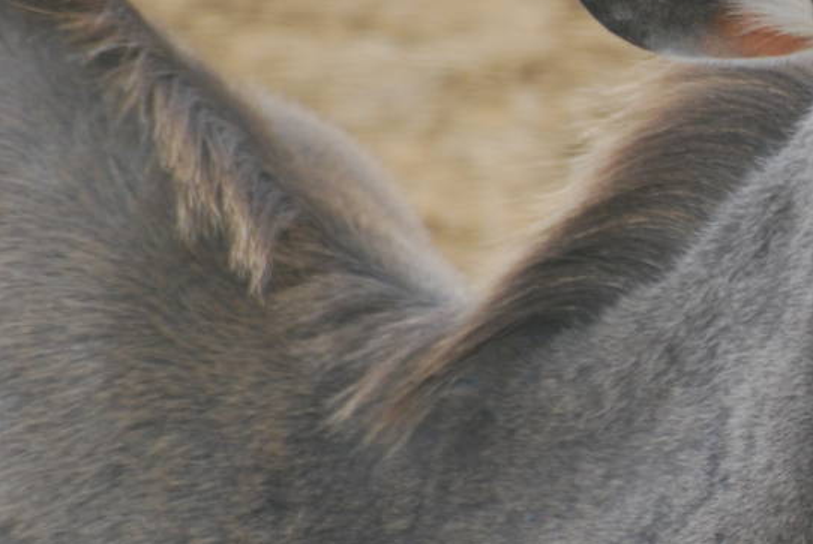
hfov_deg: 1.6
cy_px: 191
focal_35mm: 1328
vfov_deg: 1.0
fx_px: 30031
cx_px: 1054
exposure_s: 1/125
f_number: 5.6
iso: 400
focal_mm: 300
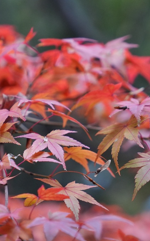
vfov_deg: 13.0
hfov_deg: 8.1
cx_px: 57
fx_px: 1054
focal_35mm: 161
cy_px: 120
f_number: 3.2
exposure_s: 1/800
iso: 2000
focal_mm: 70
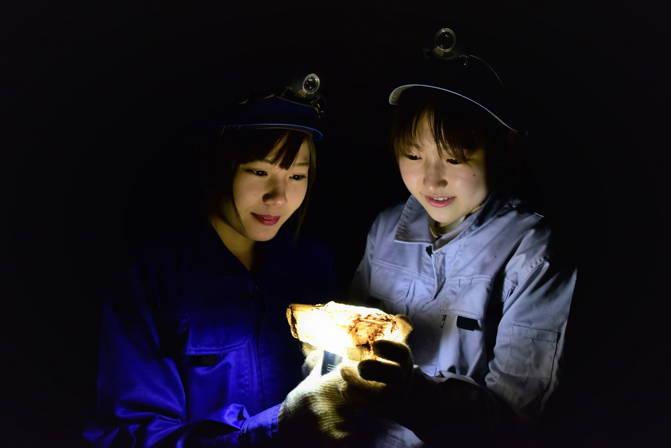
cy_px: 224
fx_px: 559
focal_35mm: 30
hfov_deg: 61.9
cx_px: 336
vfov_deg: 43.6
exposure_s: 1/30
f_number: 4
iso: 1250
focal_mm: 30
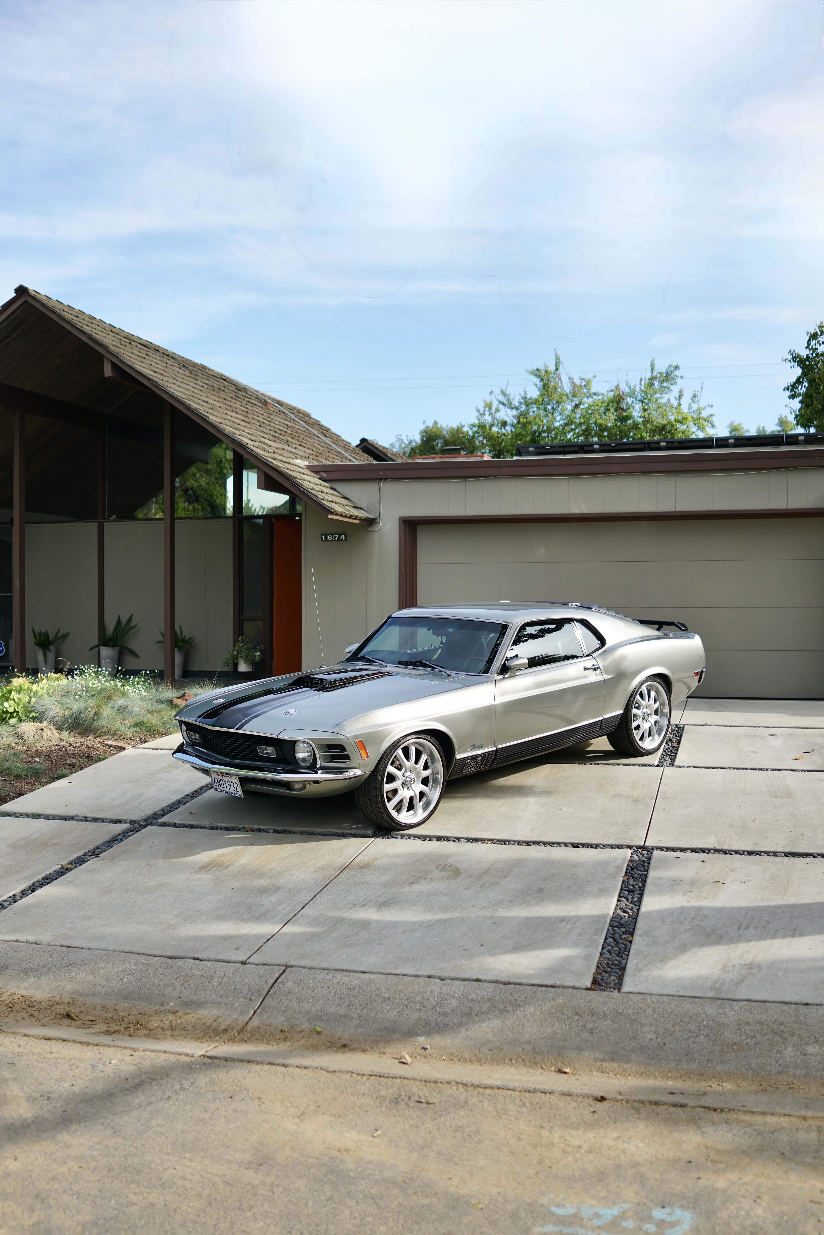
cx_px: 412
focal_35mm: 35
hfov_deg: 37.9
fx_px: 1201
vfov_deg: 54.4
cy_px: 618
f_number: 2
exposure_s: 1/1250
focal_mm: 35
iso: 100
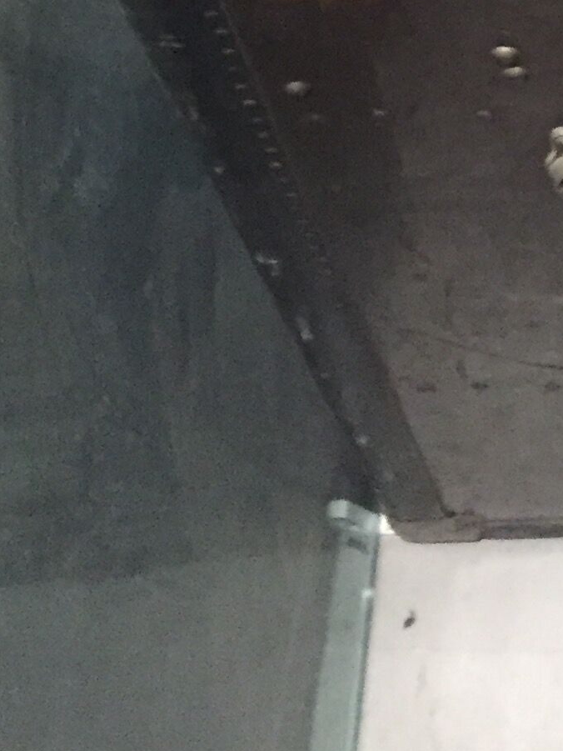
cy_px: -560
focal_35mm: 105
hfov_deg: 13.5
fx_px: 2276
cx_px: 765
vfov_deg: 16.1
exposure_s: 1/20
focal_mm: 4.15
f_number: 2.2
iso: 250
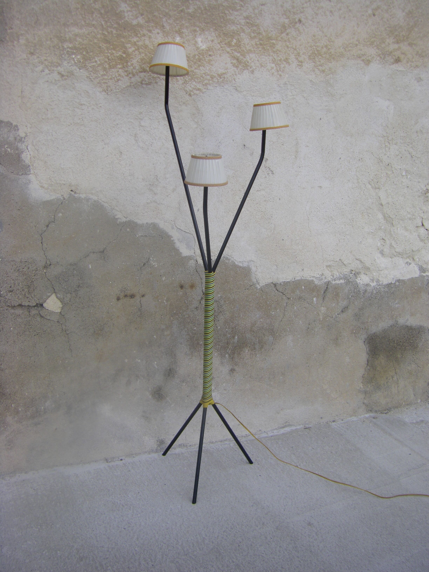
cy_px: 286
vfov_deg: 49.0
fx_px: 628
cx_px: 214
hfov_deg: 37.7
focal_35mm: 38
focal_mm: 6.3
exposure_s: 1/200
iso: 64
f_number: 3.5
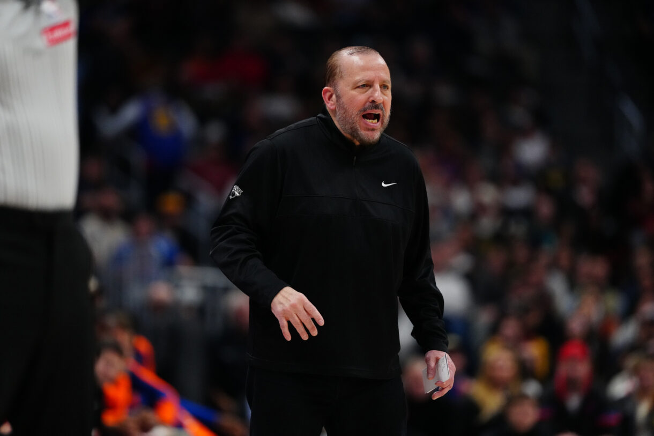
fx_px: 5449
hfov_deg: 6.9
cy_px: 218
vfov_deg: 4.6
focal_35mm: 300
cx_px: 327
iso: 5000
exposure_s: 1/2000
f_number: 3.2
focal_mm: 300
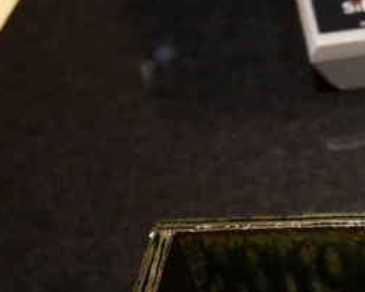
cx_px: 530
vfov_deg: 14.1
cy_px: 400
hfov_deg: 16.9
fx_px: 1123
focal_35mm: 104
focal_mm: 17
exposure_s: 1/60
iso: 3200
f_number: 4
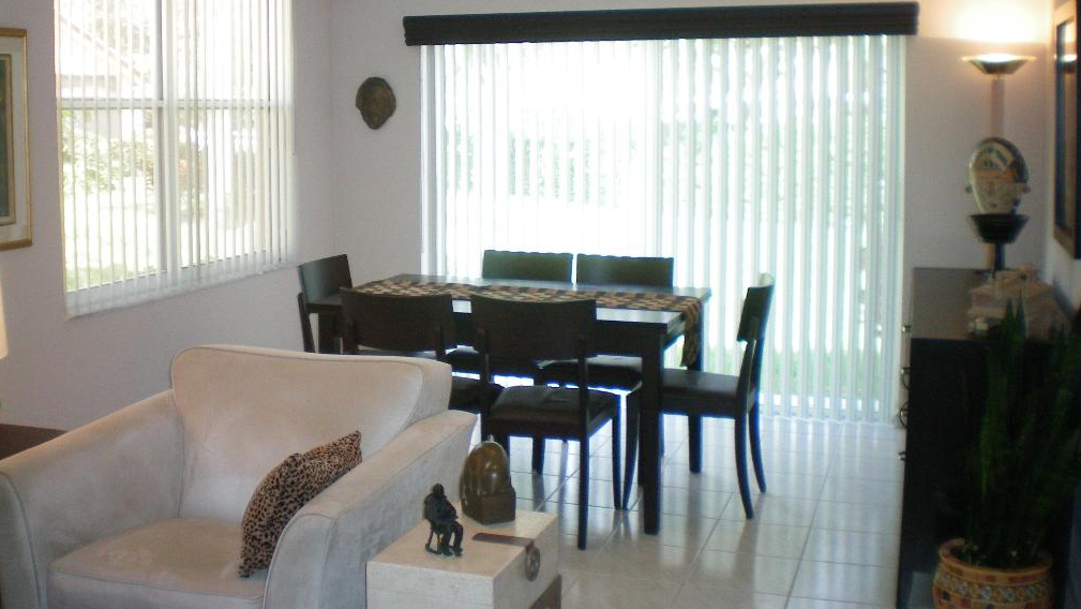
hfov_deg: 48.3
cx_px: 544
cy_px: 210
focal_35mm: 42
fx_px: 1204
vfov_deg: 28.2
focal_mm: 6.3
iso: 160
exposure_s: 1/60
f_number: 3.1
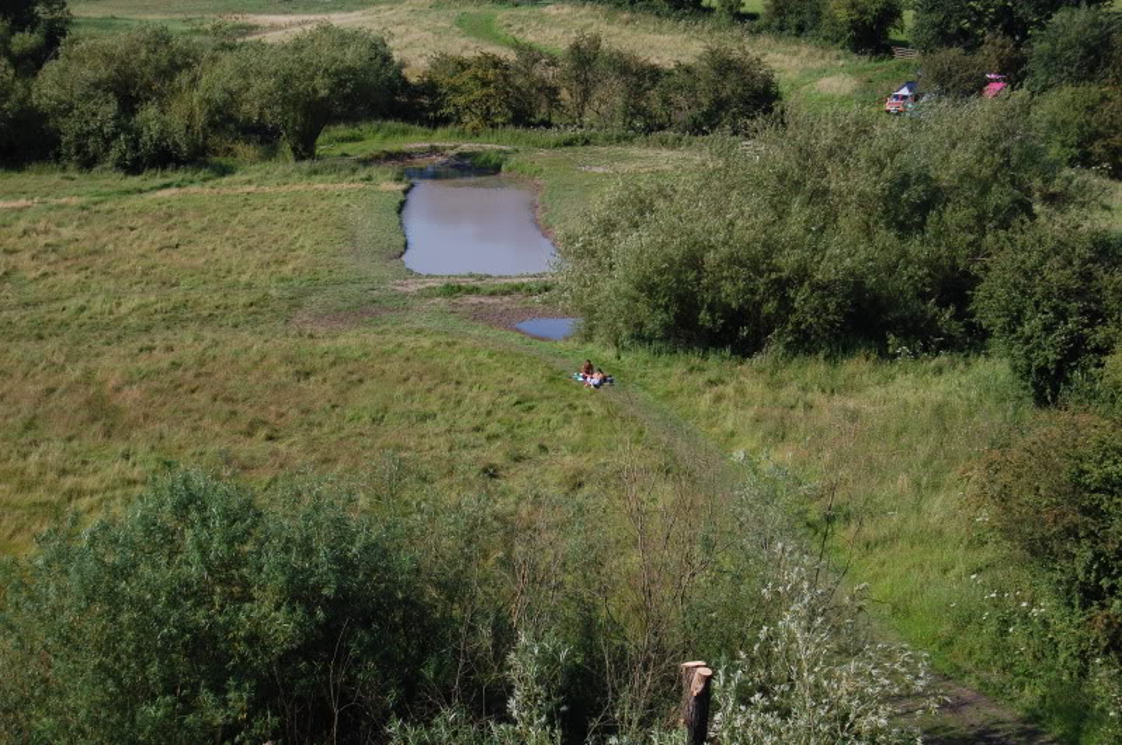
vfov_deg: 16.5
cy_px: 372
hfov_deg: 24.6
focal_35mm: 82
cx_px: 561
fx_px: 2569
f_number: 8
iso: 200
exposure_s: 1/250
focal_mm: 55
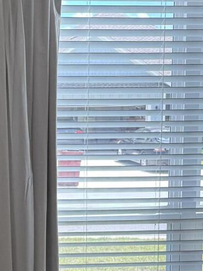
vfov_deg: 20.3
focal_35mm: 96
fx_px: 751
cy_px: 199
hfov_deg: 15.1
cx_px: -8
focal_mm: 6.76
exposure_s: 1/297
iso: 80
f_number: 1.78
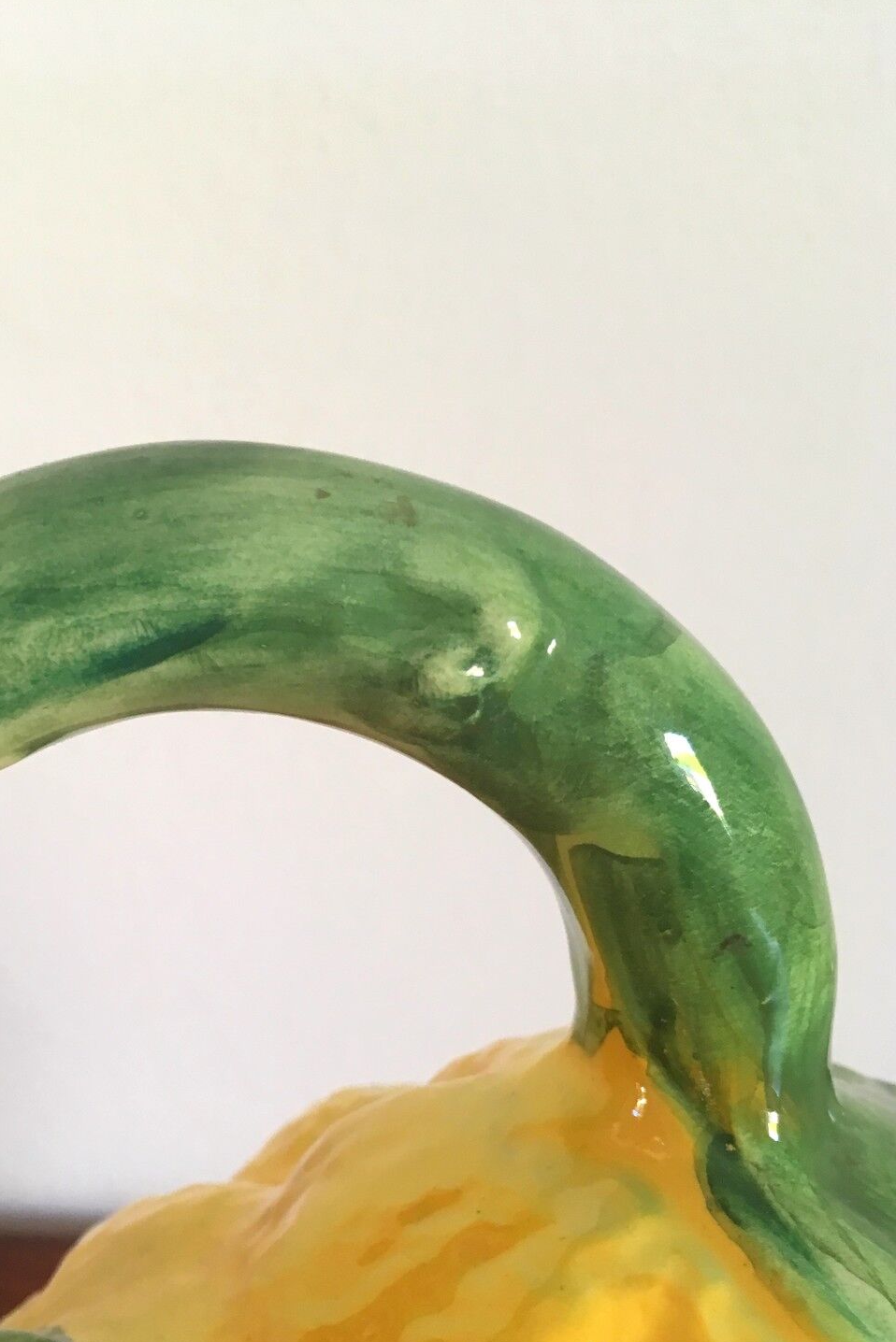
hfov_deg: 31.4
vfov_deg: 45.5
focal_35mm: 42
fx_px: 1567
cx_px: 236
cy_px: 929
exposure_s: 1/33
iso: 80
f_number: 2.2
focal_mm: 4.15
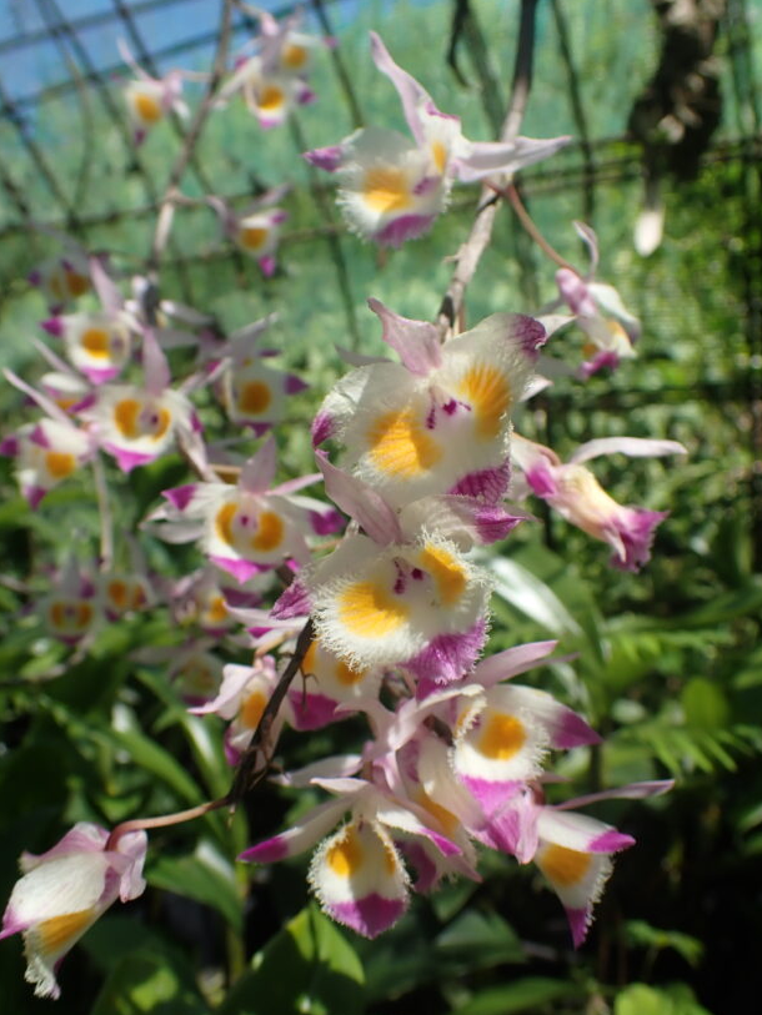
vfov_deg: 58.3
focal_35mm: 31
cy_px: 517
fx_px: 910
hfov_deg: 45.5
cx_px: 388
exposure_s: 1/250
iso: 100
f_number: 3.2
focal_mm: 5.4
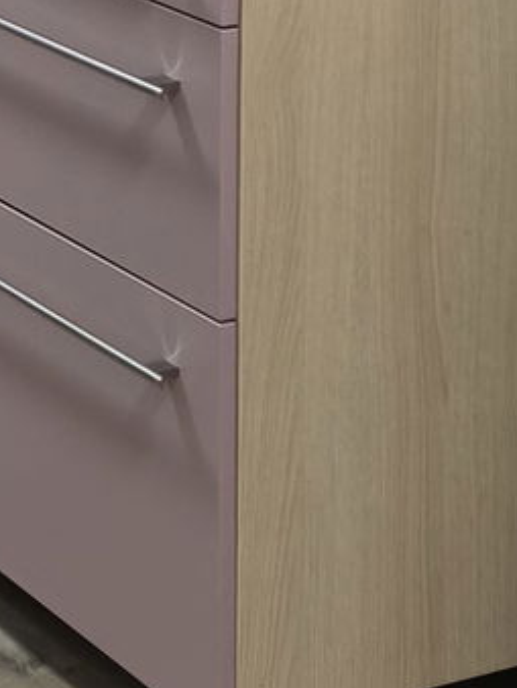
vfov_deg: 13.4
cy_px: -19
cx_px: -409
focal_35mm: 145
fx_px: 2884
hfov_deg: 9.7
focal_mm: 6.3
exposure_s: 1/50
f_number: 1.7
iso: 160
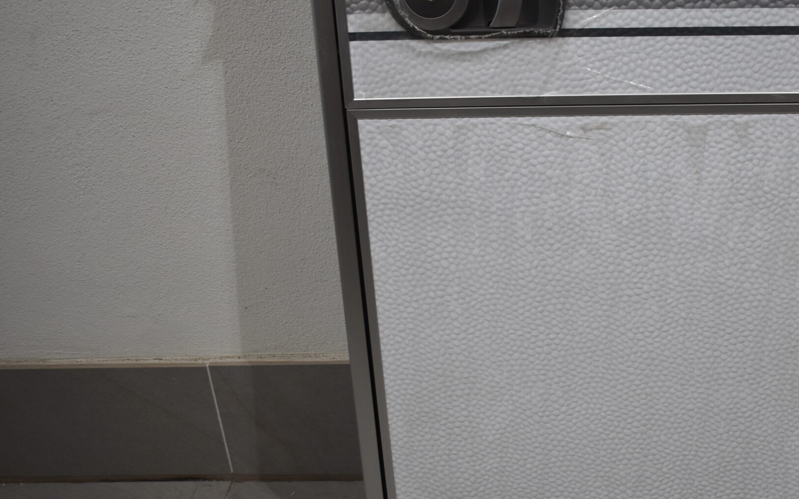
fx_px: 1154
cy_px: 312
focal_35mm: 53
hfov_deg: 37.4
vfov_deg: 24.3
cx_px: 582
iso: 450
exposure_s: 1/250
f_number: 3.8
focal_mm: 22
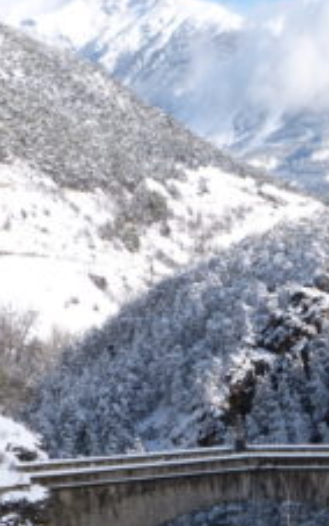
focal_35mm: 103
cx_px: 445
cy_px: 292
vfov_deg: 20.2
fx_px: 1477
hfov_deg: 12.3
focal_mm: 8.1
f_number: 5.6
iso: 100
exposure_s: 1/400
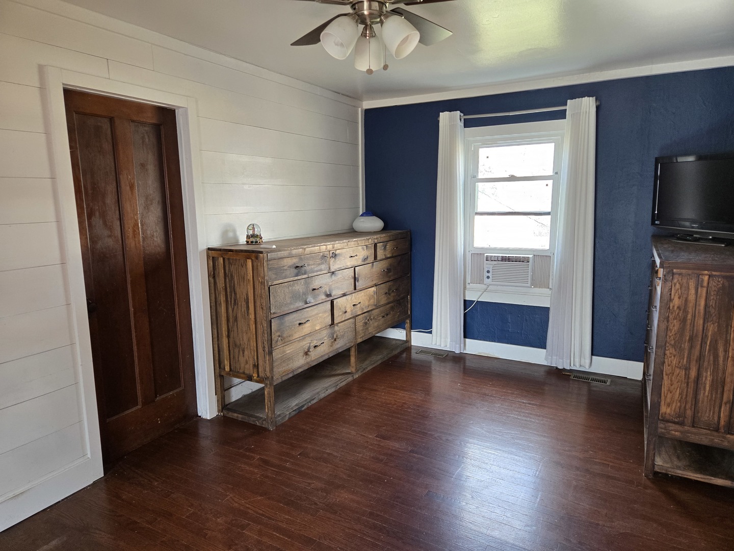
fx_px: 488
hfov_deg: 73.9
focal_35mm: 23
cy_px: 276
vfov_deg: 58.9
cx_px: 367
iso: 200
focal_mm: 5.4
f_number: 1.8
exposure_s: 1/120
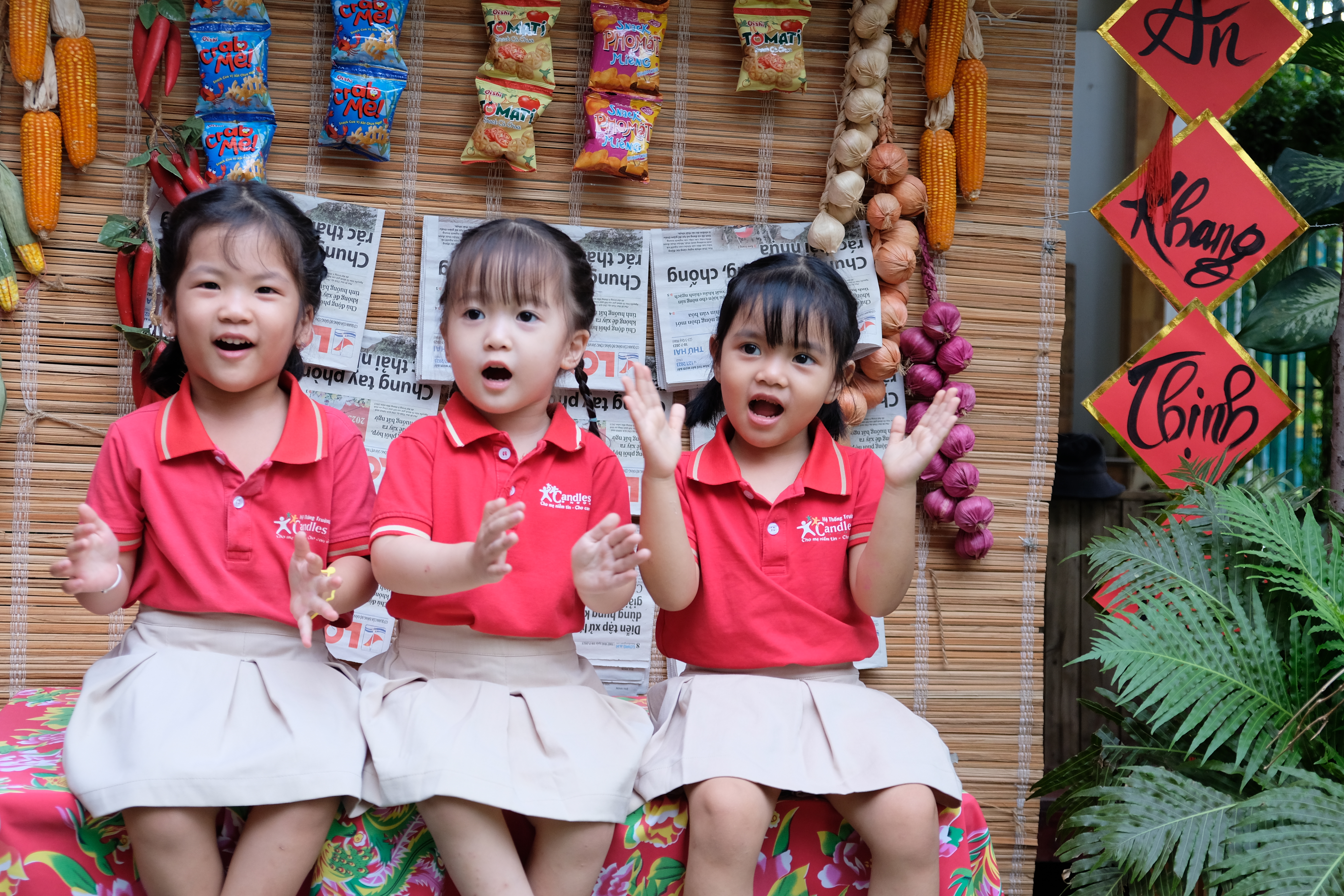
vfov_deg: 23.8
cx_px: 669
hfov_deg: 35.1
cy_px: 447
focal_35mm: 57
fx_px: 2128
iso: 500
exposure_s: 1/200
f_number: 3.6
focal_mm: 37.4
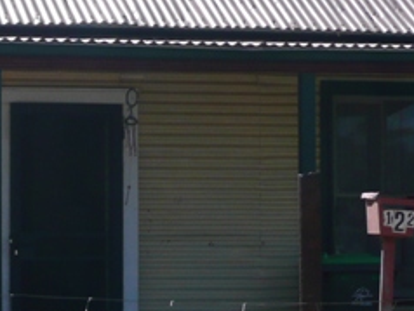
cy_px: 149
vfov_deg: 8.9
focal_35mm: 168
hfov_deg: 11.7
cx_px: 66
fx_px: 2011
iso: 100
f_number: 4.2
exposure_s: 1/640
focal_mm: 8.2
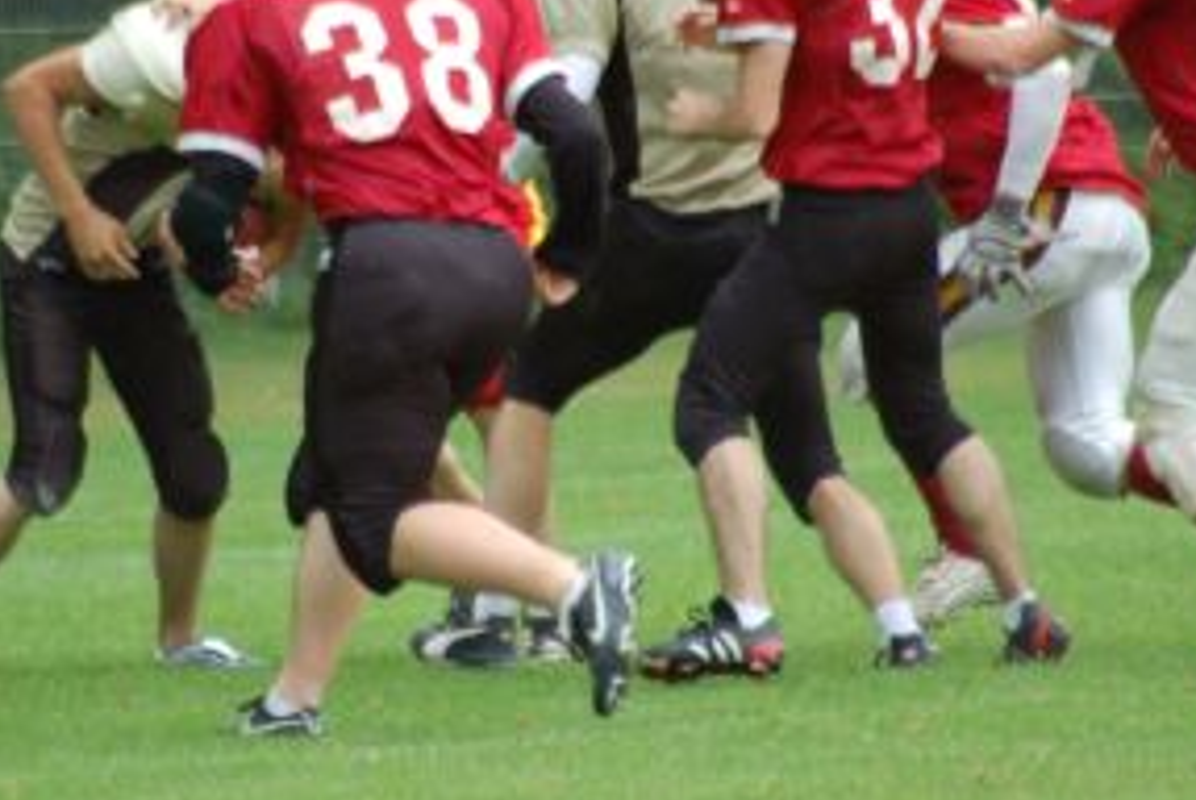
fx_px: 23545
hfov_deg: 2.9
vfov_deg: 1.9
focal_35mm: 708
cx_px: 527
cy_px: 271
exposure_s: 1/640
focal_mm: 300
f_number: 5.6
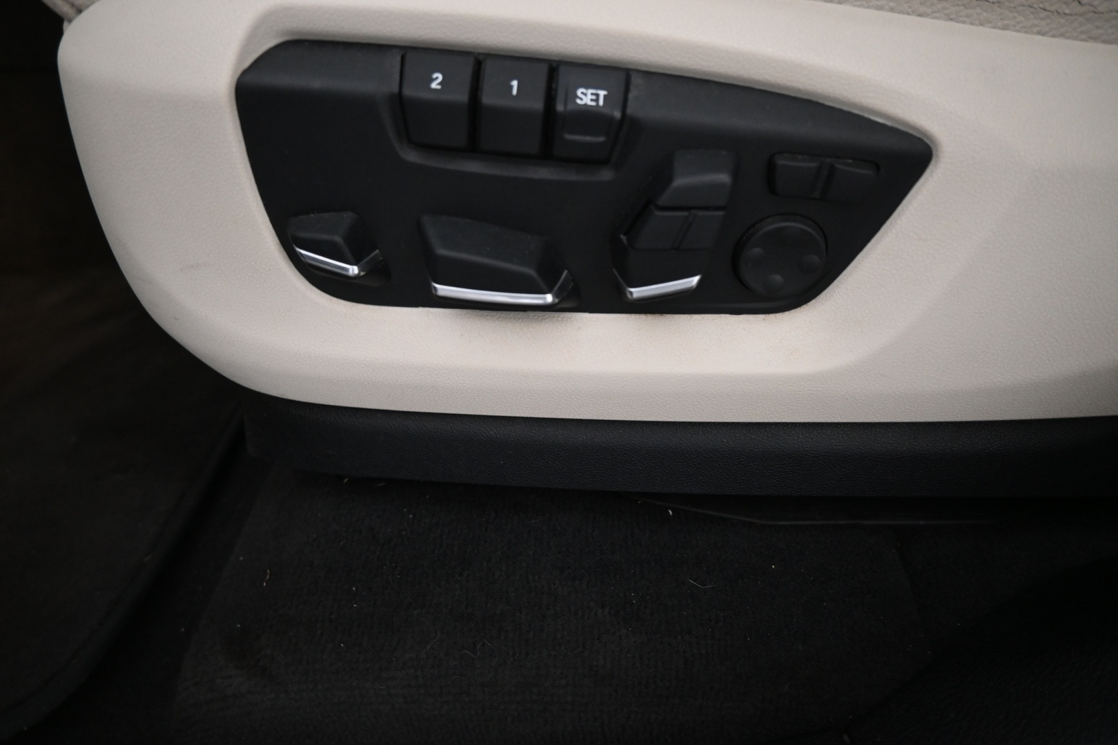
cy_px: 372
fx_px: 745
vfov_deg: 53.1
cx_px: 559
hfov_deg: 73.7
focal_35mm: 24
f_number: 3.5
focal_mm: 16
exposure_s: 1/25
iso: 1250
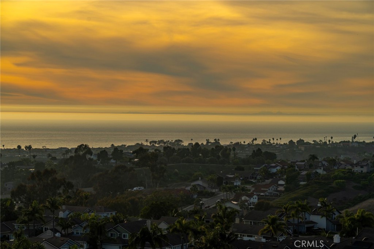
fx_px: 1091
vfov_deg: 13.0
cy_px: 124
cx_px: 187
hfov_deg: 19.5
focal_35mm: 105
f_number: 7.1
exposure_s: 1/500
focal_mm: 105
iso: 100
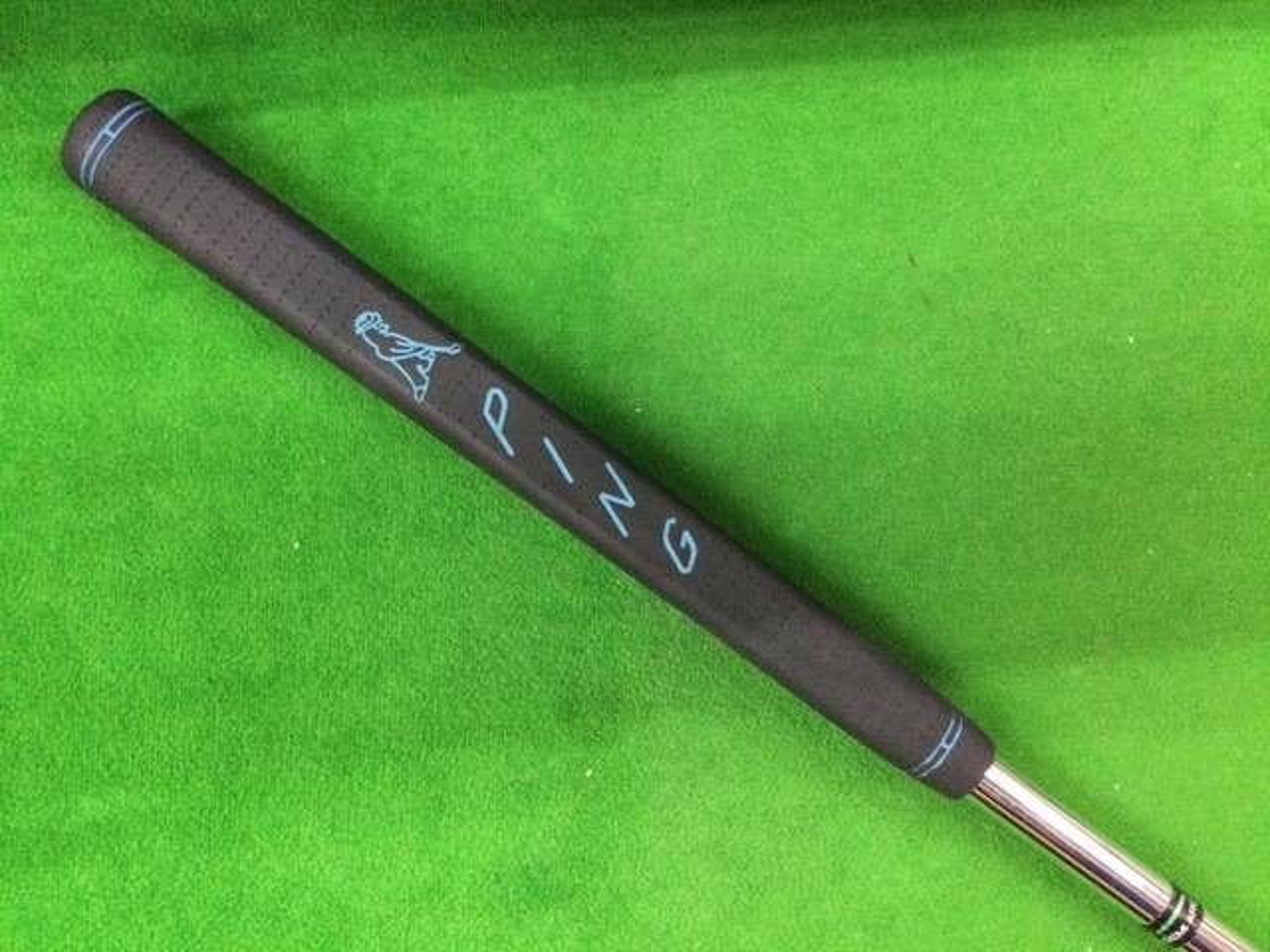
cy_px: 476
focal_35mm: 31
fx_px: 1137
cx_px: 635
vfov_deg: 45.4
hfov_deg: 58.4
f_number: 2.4
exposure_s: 1/30
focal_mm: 3.3
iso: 250
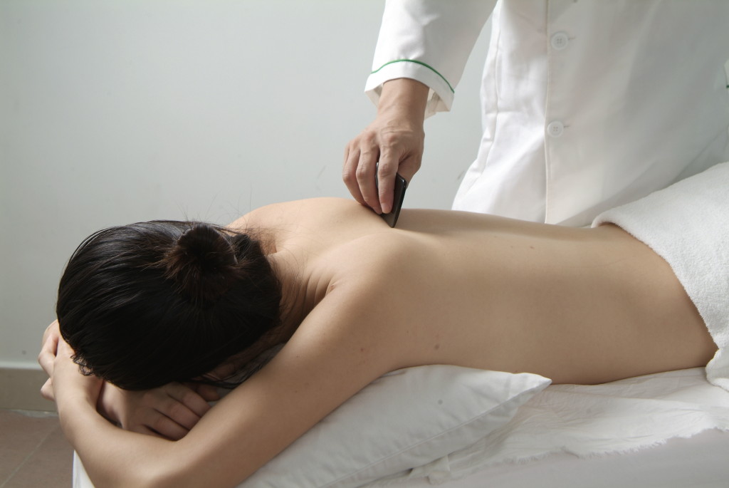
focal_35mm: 72
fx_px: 1459
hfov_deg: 28.0
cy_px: 244
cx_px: 364
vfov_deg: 19.0
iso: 100
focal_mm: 48
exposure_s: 1/125
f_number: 8
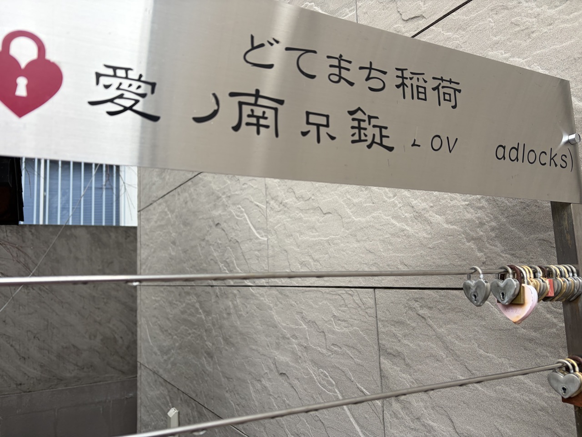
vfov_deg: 53.1
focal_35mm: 26
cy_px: 218
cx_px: 291
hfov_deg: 67.3
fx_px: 437
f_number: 1.6
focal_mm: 5.96
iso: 40
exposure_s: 1/161
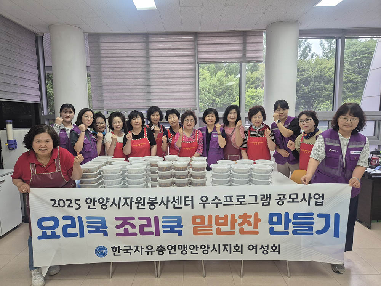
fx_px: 253
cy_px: 143
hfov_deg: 73.9
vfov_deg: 58.9
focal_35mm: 23
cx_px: 190
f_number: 1.8
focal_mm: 5.4
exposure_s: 1/120
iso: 100
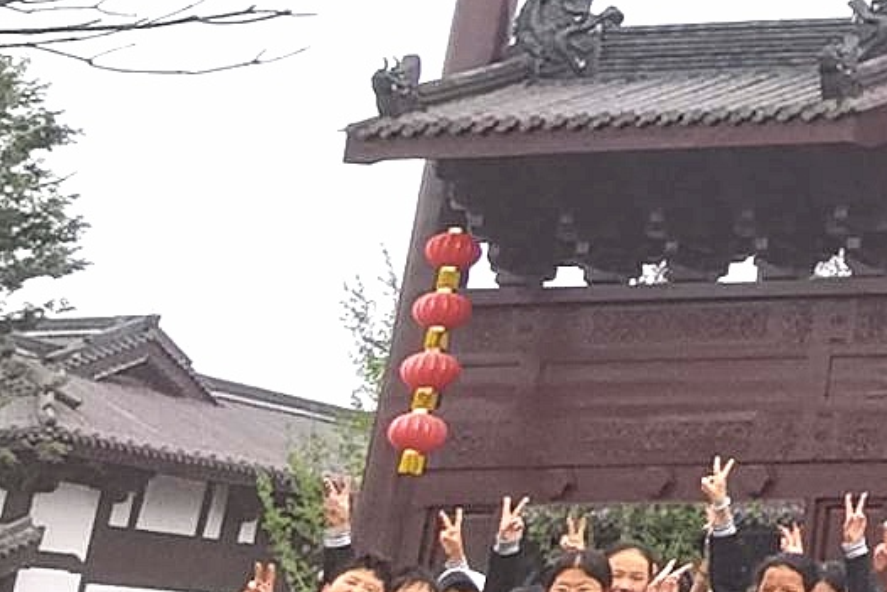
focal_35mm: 86
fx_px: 2119
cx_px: 1497
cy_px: -22
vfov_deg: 15.6
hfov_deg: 19.2
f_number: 2.4
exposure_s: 1/556
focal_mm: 1.78
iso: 50
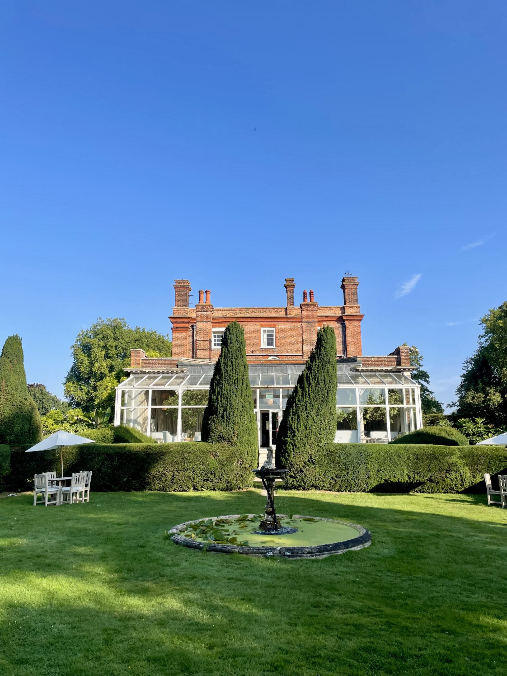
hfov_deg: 53.1
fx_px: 508
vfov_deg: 67.3
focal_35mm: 26
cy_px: 338
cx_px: 254
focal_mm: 4.2
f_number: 1.6
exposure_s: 1/2353
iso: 32
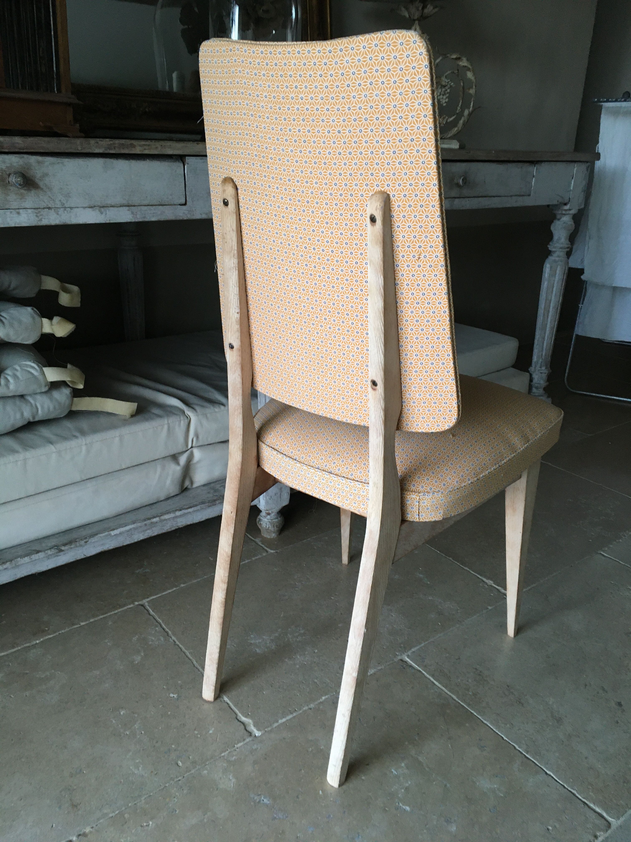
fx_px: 705
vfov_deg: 61.7
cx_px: 316
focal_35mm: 29
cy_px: 421
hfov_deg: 48.2
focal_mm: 4.15
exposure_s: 1/33
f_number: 2.2
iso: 125
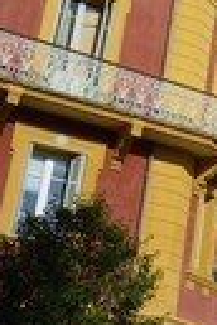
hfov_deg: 11.6
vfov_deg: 20.1
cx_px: 490
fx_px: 913
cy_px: 103
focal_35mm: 101
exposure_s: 1/200
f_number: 16
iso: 200
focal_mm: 31
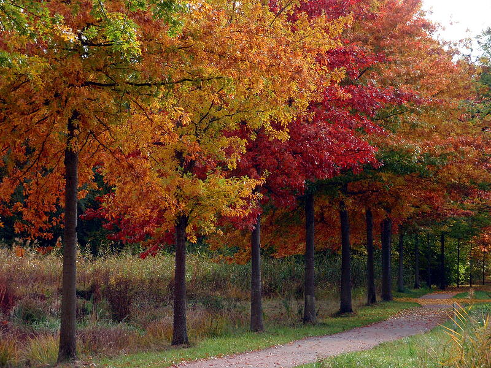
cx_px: 246
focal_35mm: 146
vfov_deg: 10.2
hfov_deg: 13.5
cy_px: 184
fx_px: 2071
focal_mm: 26.2
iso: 160
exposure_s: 1/160
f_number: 5.6
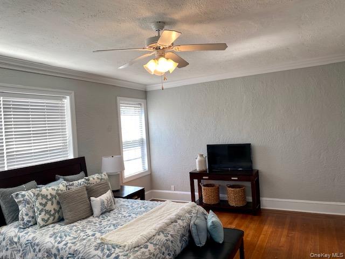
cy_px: 130
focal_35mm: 26
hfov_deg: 67.3
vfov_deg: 53.1
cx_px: 172
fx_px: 259
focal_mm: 4.25
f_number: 1.8
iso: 32
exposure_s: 1/124
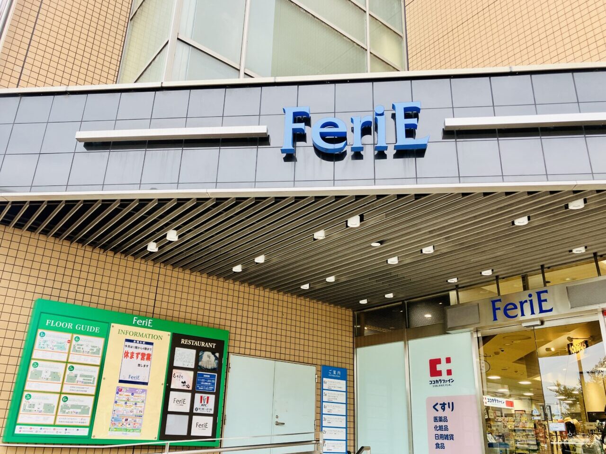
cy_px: 227
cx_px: 303
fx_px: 490
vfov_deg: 49.7
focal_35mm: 28
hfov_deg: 63.4
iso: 25
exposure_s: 1/218
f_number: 1.8
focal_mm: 3.99
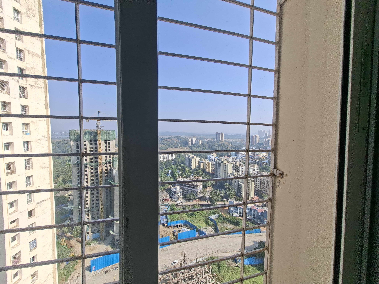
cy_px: 142
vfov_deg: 89.9
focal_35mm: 13
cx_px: 190
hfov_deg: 106.2
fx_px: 142
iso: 40
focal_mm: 1.74
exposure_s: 1/1045
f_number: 2.2
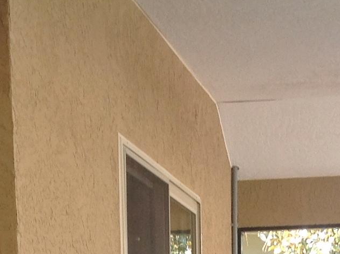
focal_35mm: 144
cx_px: 241
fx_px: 1413
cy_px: 517
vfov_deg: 9.6
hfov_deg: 13.7
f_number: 2.4
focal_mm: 4.28
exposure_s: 1/40
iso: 50
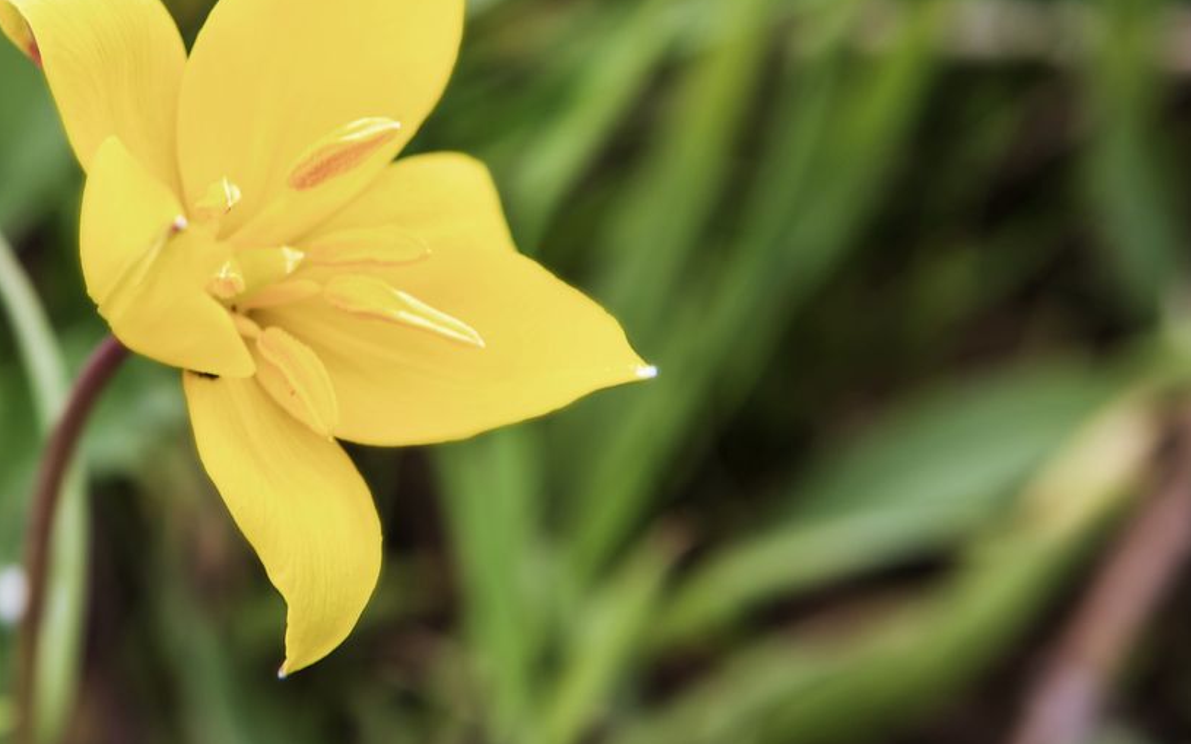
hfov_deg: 23.5
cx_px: 499
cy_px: 418
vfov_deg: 14.8
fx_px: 2856
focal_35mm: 88
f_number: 5.6
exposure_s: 1/125
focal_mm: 55
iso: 100
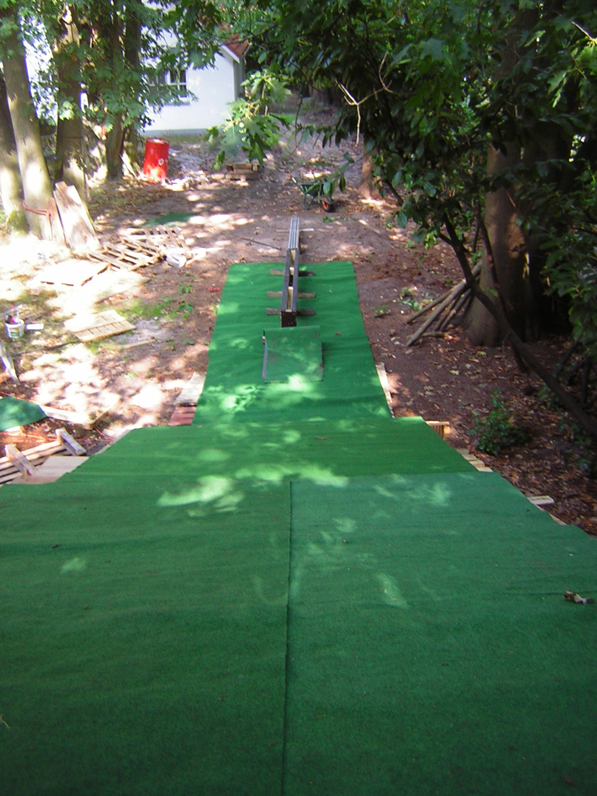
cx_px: 298
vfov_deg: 51.4
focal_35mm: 36
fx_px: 828
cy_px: 398
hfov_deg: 39.7
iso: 50
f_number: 2.6
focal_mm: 4.7
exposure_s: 1/43
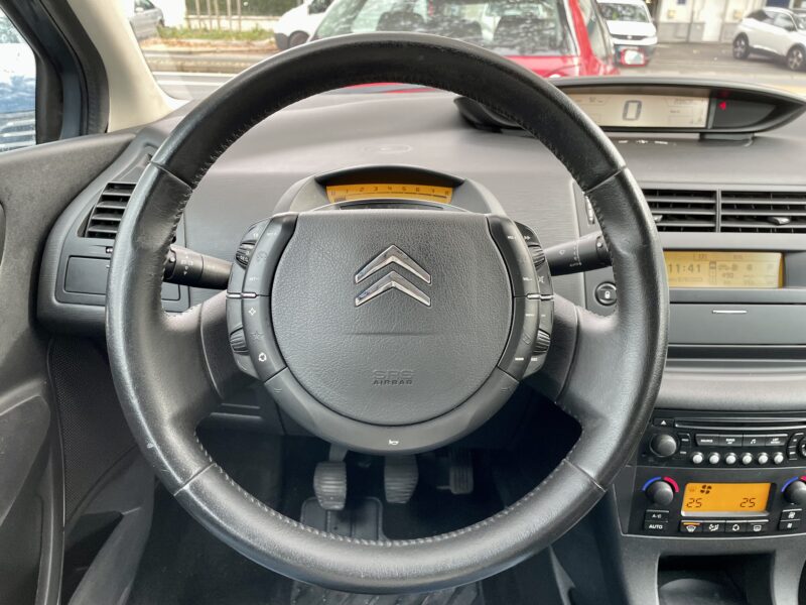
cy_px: 302
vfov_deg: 53.1
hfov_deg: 67.3
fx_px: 605
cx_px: 403
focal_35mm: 26
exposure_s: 1/112
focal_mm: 4.2
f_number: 1.6
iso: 125
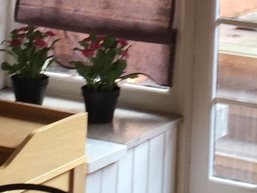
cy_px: -62
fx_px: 1002
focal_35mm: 135
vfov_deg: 10.7
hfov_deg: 14.5
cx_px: 208
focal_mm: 4.15
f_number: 2.2
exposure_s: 1/100
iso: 32
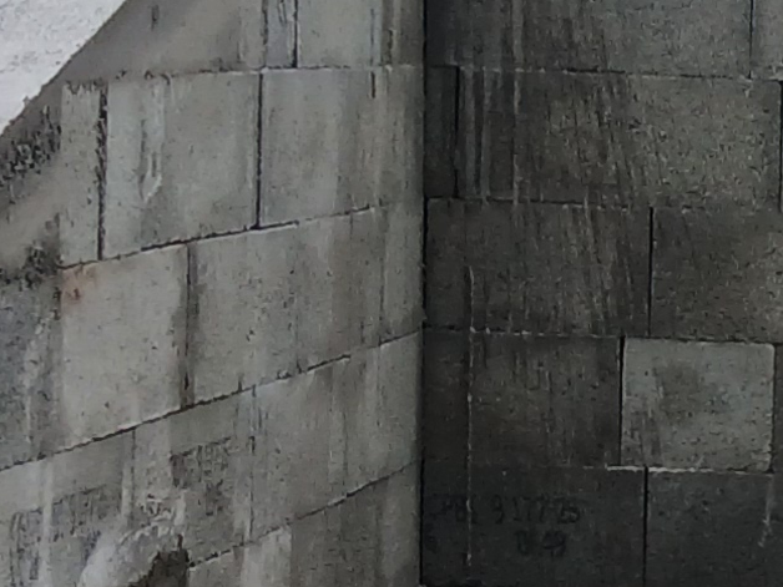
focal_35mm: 169
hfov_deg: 11.0
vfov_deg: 8.8
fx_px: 3823
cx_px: 1354
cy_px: 446
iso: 20
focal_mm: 3.98
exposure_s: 1/142
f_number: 1.8
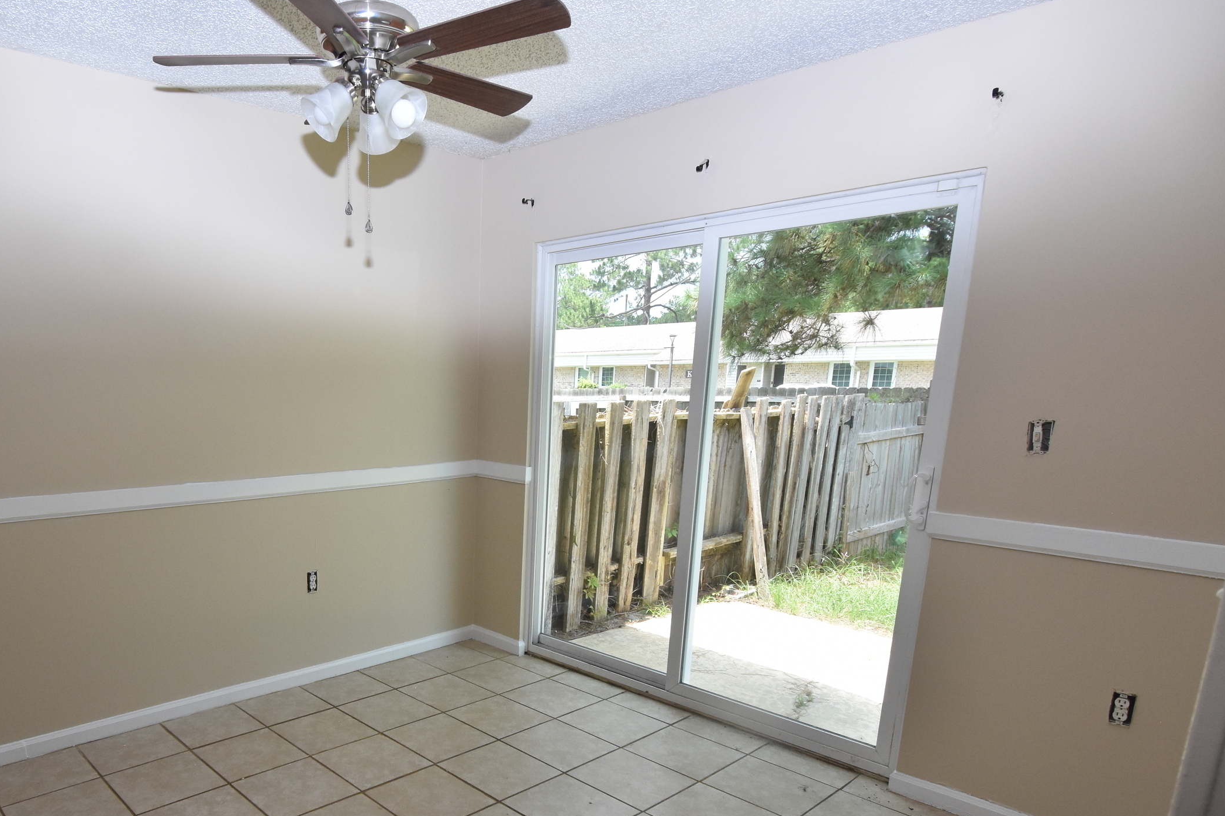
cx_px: 399
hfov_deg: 75.9
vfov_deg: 55.6
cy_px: 567
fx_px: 748
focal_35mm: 22
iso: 800
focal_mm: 10
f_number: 8
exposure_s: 1/320
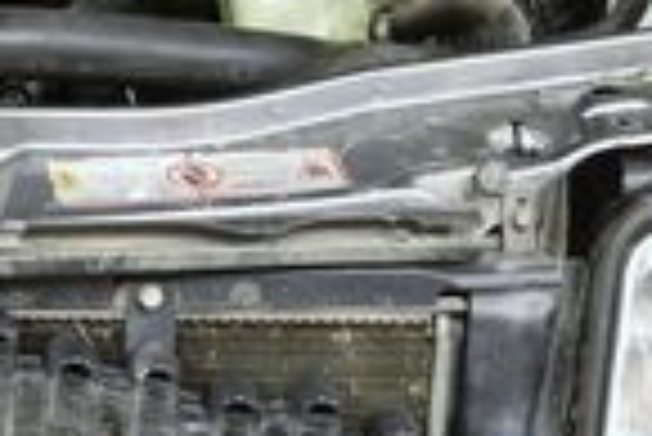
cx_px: -216
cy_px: 384
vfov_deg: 6.1
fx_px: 4079
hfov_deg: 9.0
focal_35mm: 225
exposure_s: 1
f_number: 5
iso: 100
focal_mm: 34
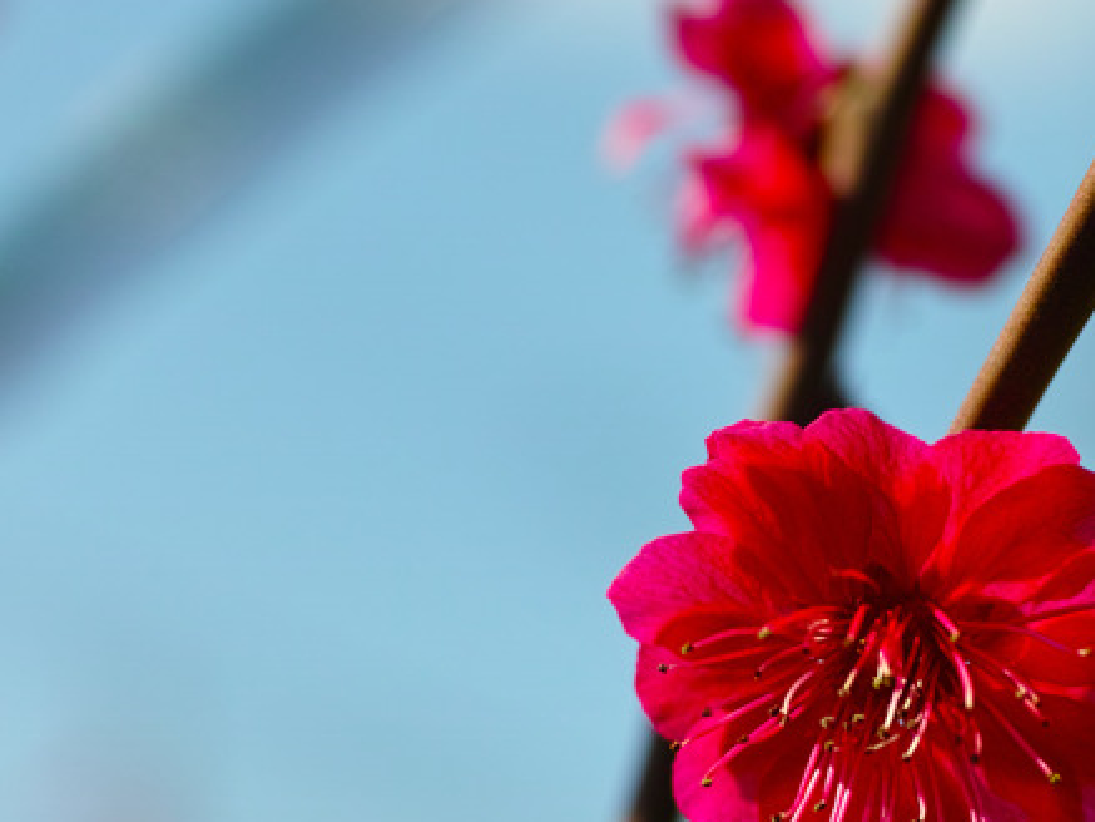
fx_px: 5347
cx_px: 822
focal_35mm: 169
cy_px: 729
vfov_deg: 8.8
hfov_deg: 11.7
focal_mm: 50
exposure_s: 1/1000
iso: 100
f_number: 4.5
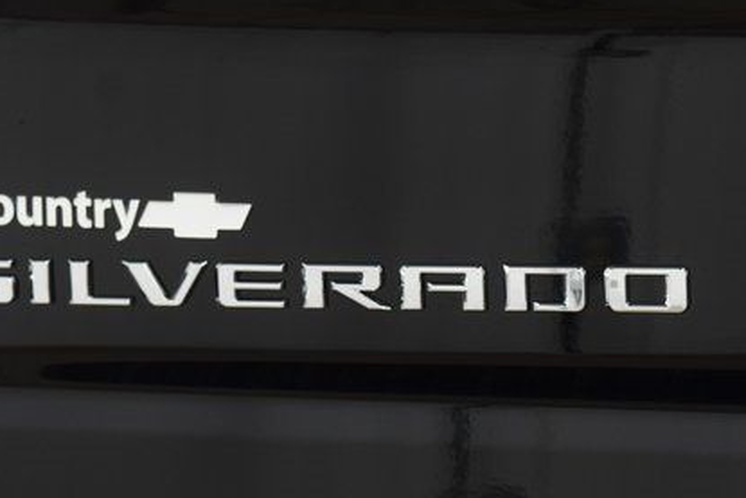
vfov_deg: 8.5
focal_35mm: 162
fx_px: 3358
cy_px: 249
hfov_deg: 12.7
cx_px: 252
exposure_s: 1/30
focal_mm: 70
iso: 1600
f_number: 5
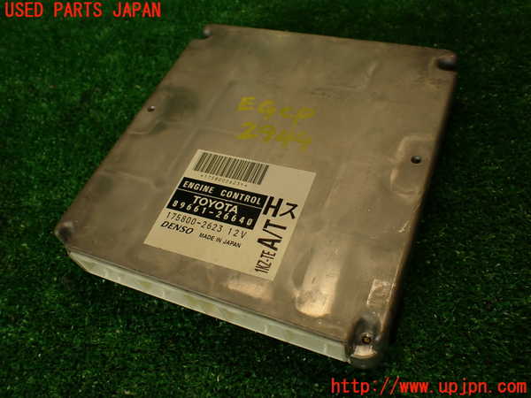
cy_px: 199
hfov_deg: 60.0
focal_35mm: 30
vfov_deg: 46.8
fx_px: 460
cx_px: 266
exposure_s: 1/60
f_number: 2.3
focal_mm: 5.4
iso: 125
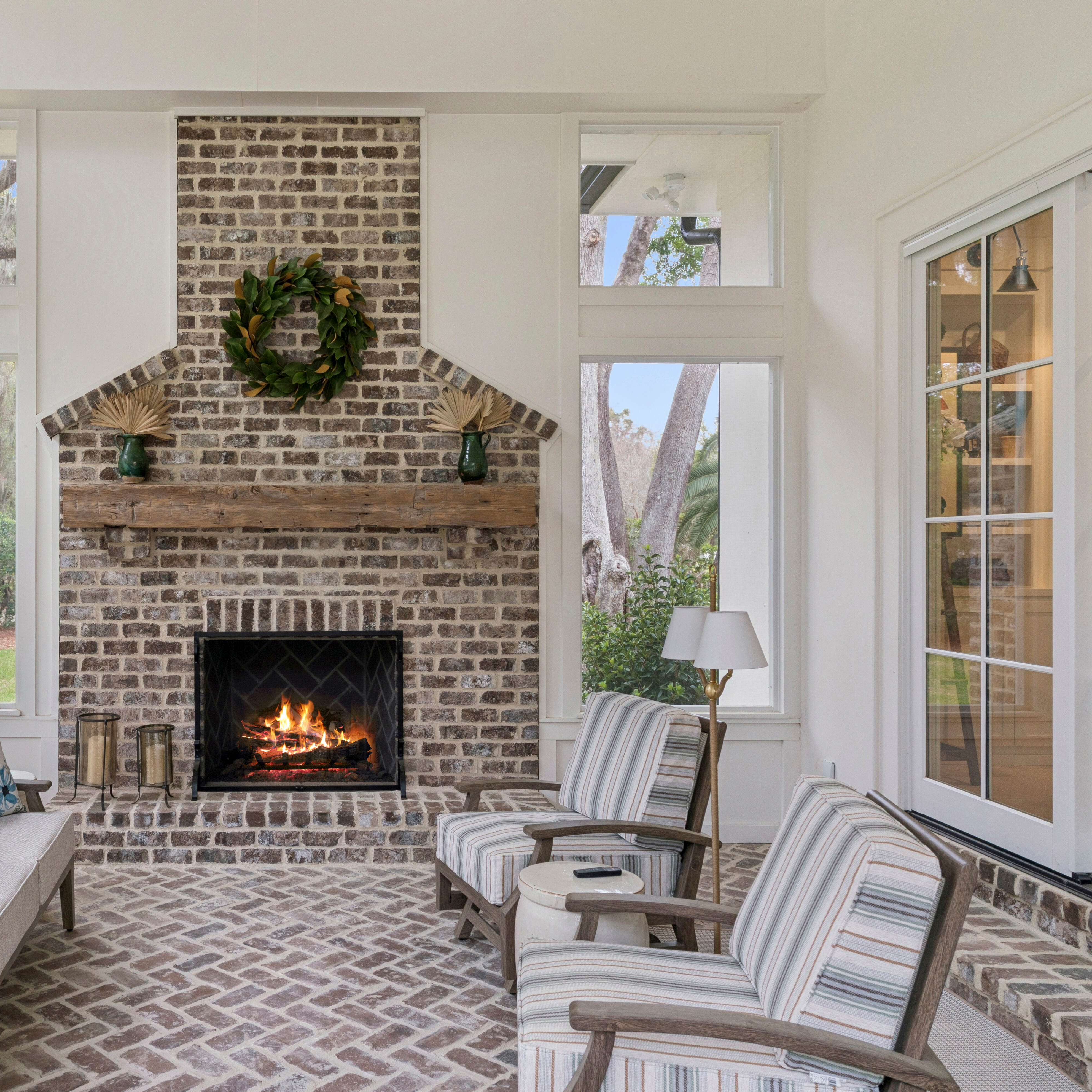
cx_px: 296
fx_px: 1035
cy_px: 577
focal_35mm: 29
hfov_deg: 53.5
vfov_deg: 55.6
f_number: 8
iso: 250
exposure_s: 1/15
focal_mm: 17
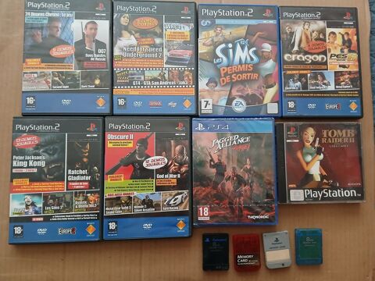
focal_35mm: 26
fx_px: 282
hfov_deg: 67.3
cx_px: 188
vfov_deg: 53.1
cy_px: 140
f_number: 1.8
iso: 400
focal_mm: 3.98
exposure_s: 1/25.1
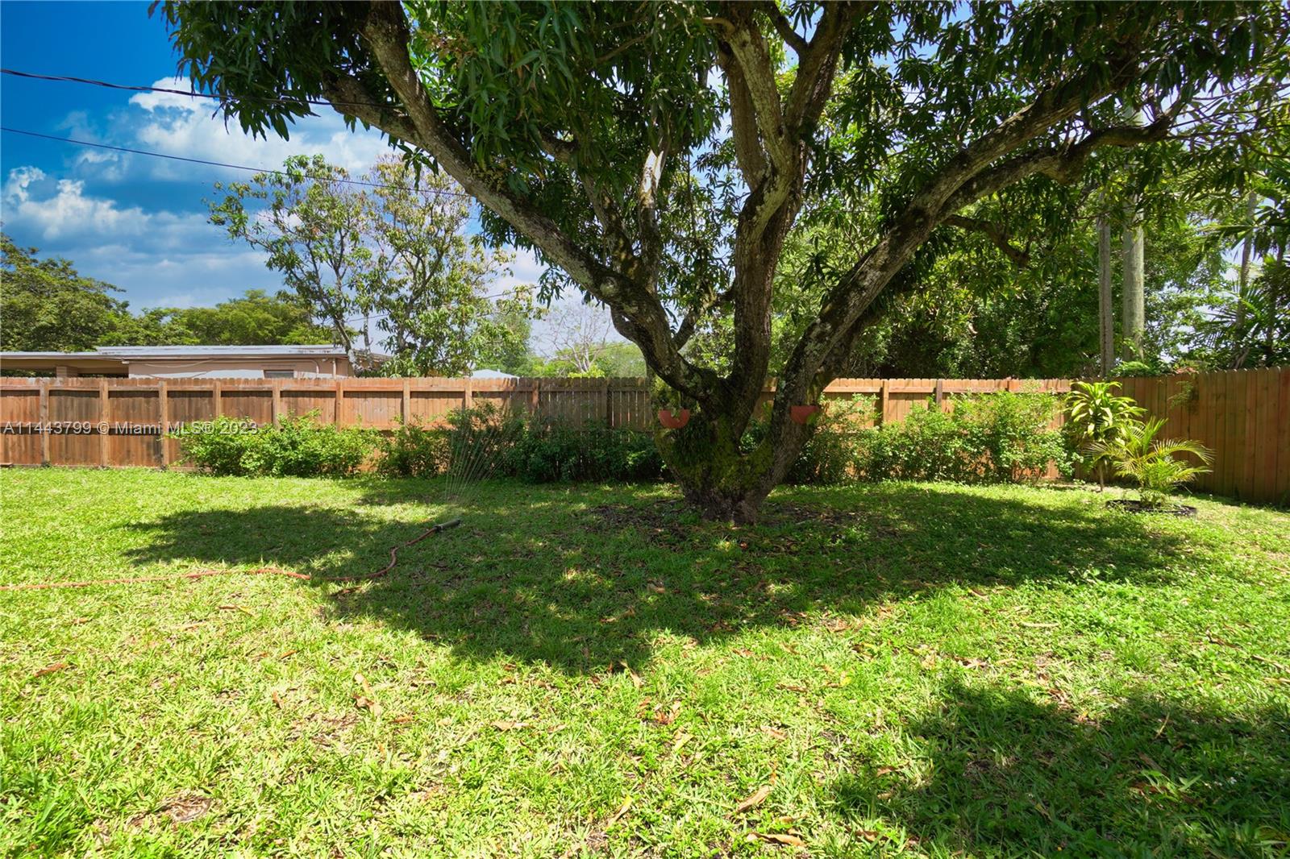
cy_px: 430
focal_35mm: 15
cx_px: 645
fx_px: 537
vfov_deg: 77.3
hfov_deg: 100.4
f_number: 10
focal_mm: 10
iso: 125
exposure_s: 1/80
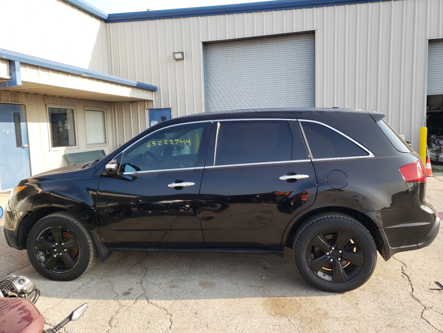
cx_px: 222
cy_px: 166
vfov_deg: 53.1
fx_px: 333
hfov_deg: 67.3
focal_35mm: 26
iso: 50
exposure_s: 1/625
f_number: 1.5
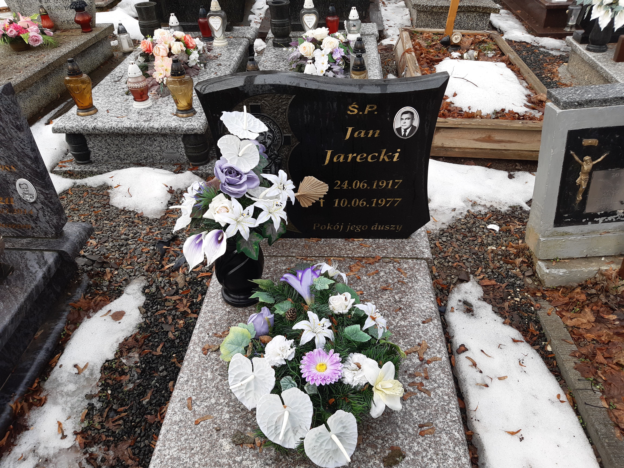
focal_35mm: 26
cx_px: 312
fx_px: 469
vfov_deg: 53.1
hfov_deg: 67.3
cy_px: 234
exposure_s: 1/243
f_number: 1.7
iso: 40
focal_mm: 3.92
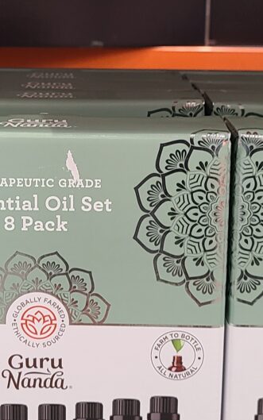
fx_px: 917
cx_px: 89
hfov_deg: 16.3
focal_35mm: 80
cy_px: 133
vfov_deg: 25.7
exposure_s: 1/60
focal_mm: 5.4
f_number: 1.8
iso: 100
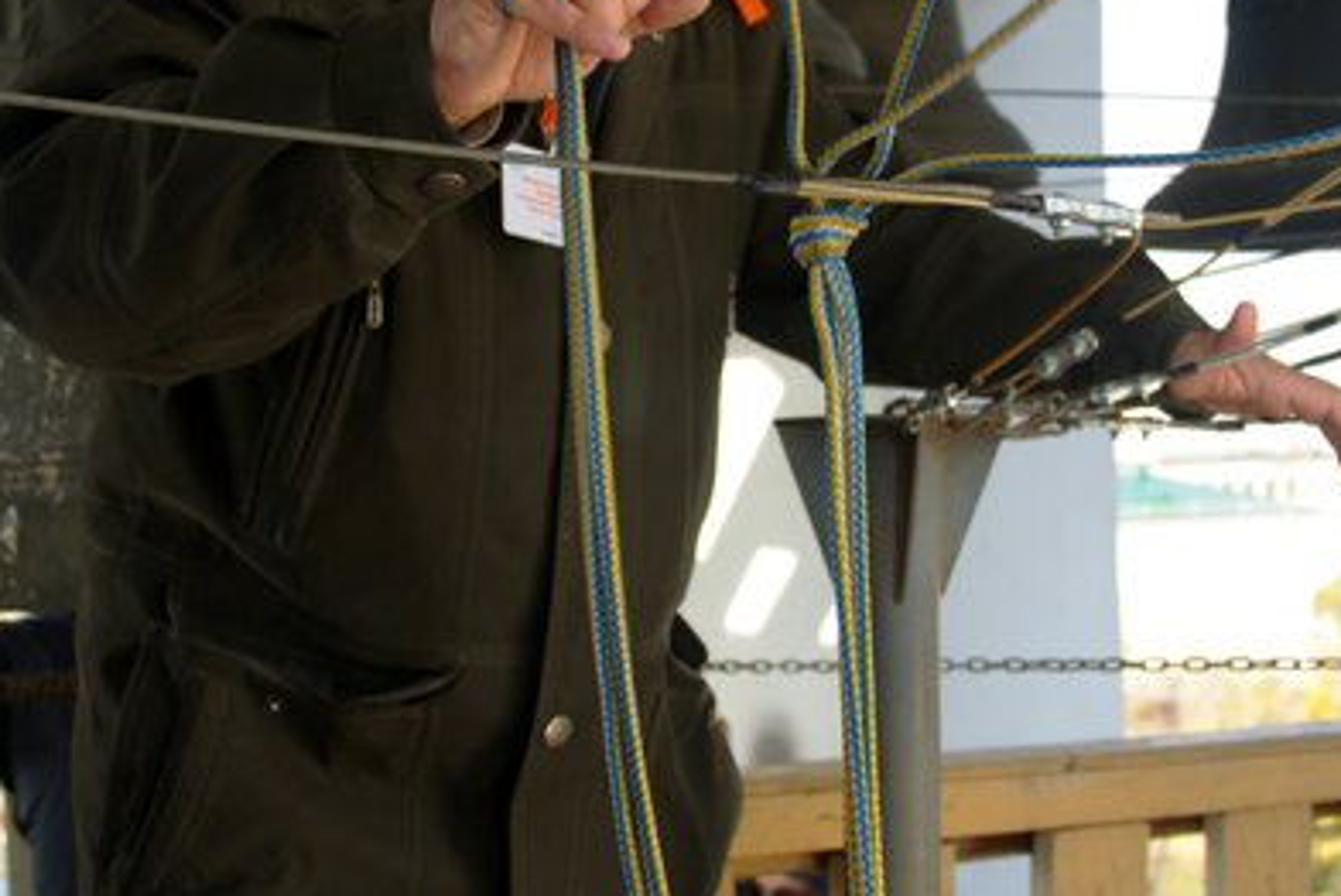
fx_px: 2050
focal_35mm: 55
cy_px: 373
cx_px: 672
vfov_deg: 24.6
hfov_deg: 36.2
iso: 200
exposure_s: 1/200
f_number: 5.6
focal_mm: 24
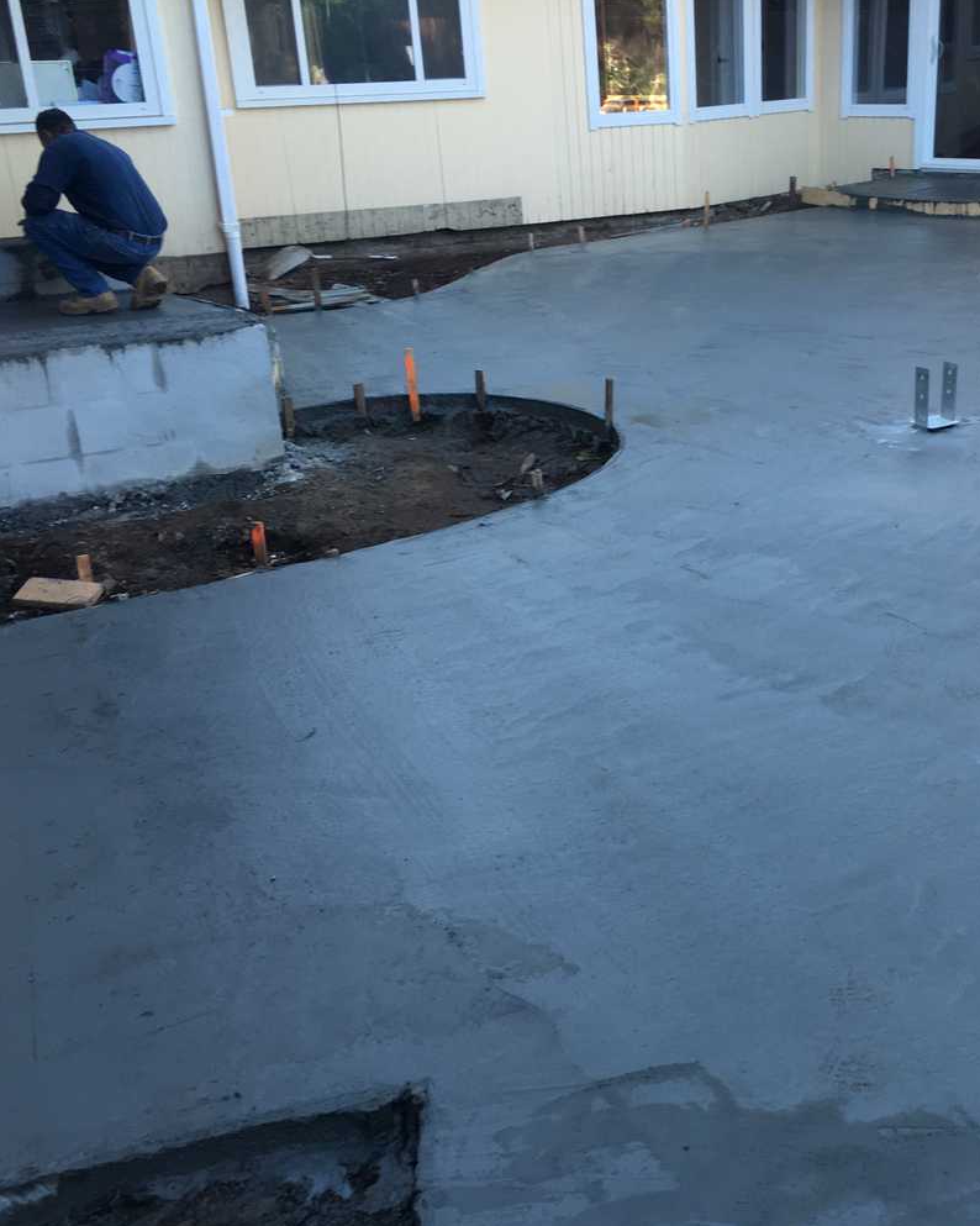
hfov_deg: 38.4
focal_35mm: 38
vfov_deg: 47.9
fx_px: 1378
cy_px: 614
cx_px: 703
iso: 32
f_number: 2.2
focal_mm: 4.15
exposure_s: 1/120
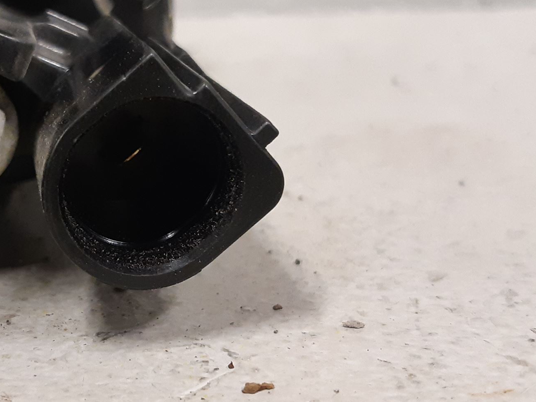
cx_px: 137
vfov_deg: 35.1
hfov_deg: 44.3
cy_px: 188
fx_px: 635
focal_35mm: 41
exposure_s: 1/50
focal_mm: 3.93
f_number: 1.7
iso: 250
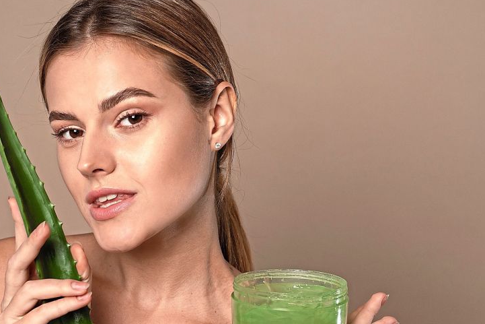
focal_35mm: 86
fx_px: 1159
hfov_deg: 23.6
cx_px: 225
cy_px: 171
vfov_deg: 15.9
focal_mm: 50
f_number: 4
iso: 320
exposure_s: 1/160
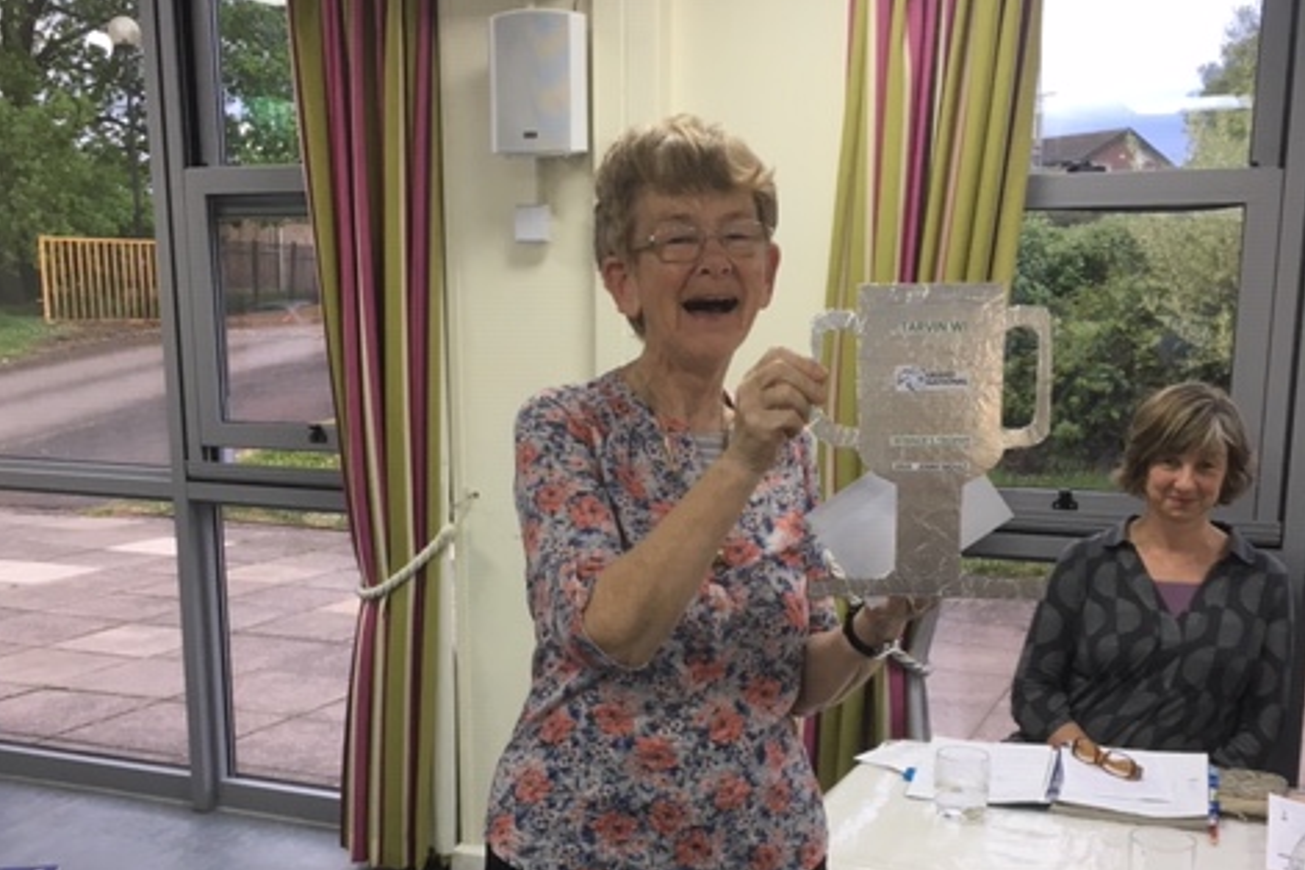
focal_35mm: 41
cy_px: 587
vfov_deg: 32.3
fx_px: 1486
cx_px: 648
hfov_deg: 47.4
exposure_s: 1/33
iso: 40
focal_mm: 4.15
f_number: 2.2
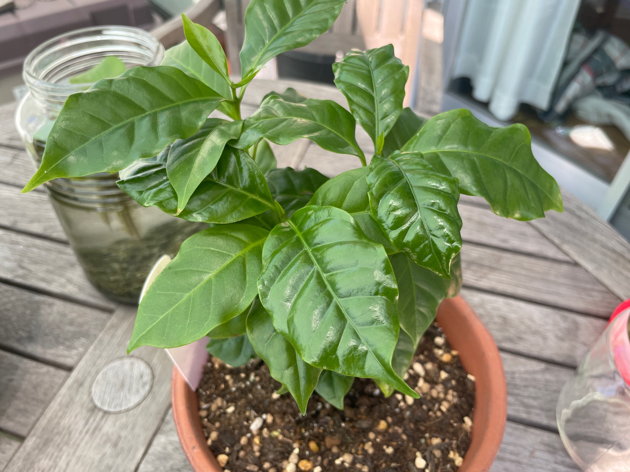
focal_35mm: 26
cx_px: 315
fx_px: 473
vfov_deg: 53.1
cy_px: 236
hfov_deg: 67.3
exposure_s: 1/237
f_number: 1.6
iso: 32
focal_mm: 4.2
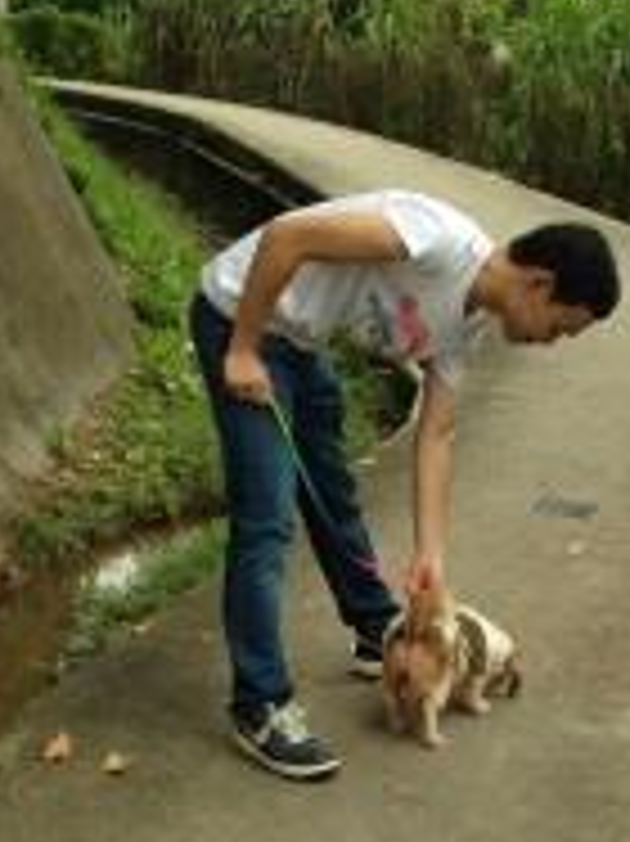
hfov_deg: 18.6
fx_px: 1919
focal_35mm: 79
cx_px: 346
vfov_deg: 24.1
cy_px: 734
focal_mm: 4.12
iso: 50
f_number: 2.4
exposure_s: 1/369
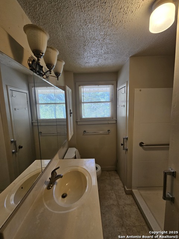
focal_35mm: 13
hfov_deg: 89.9
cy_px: 120
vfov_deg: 106.2
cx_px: 90
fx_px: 90
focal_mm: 2.2
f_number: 2.2
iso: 100
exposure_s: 1/60
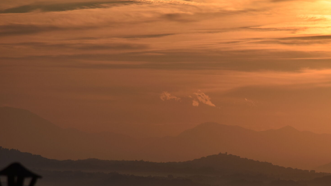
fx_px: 3169
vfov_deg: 3.4
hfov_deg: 6.0
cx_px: 227
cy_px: 135
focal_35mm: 361
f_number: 4.8
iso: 100
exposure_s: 1/2000
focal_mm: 140
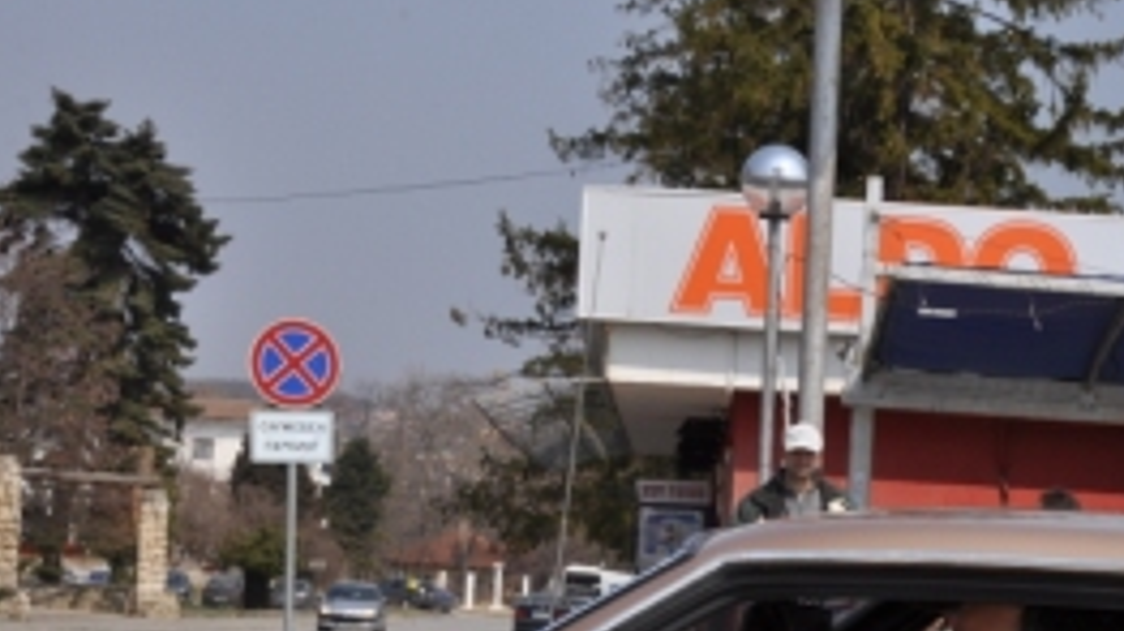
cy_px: 631
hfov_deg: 17.6
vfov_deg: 9.9
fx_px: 3601
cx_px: 905
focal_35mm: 121
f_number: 18
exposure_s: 1/200
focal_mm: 45
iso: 250
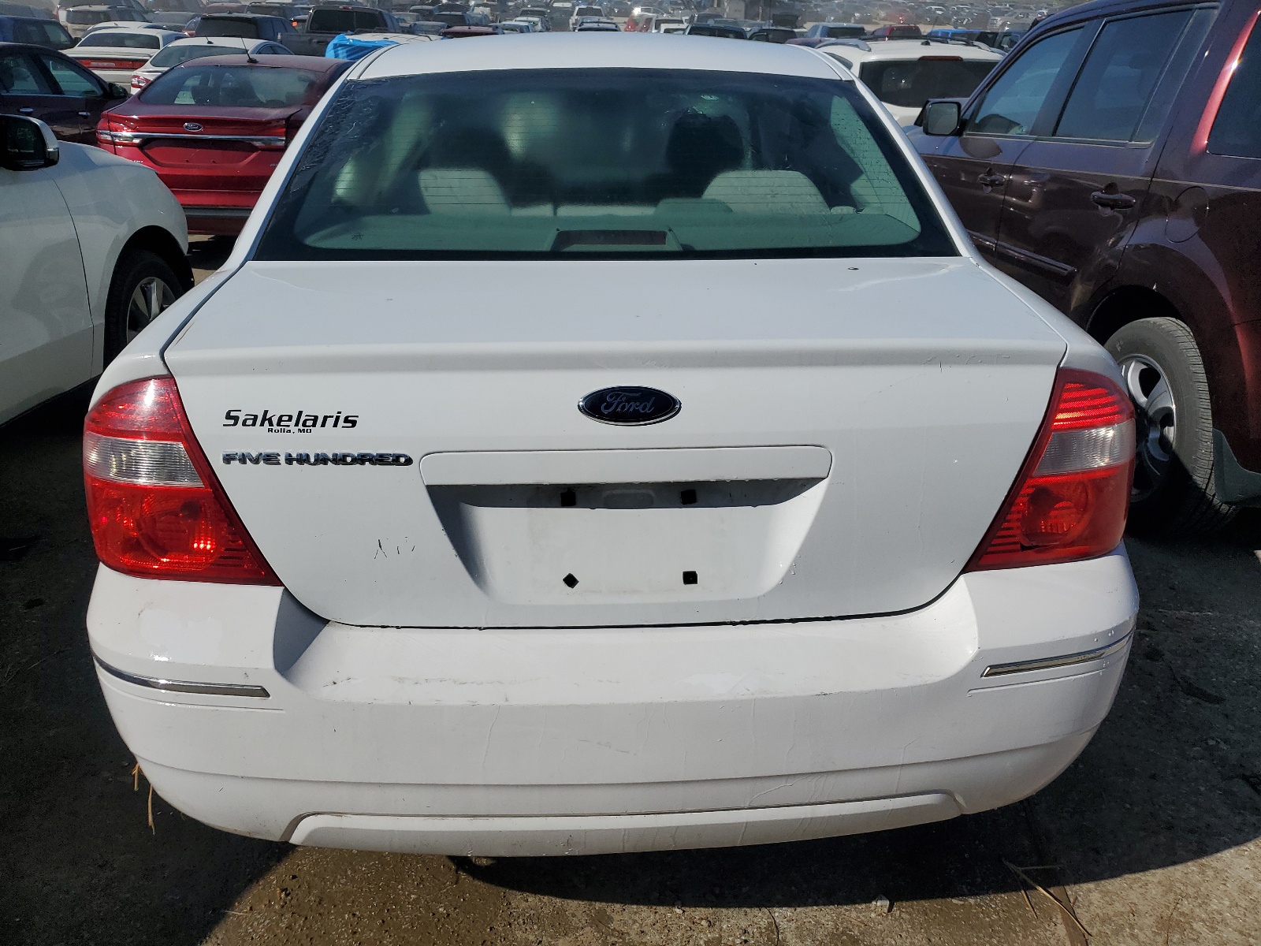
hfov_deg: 67.3
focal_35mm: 26
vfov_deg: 53.1
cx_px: 630
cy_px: 473
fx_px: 947
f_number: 1.5
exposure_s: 1/10000
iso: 50
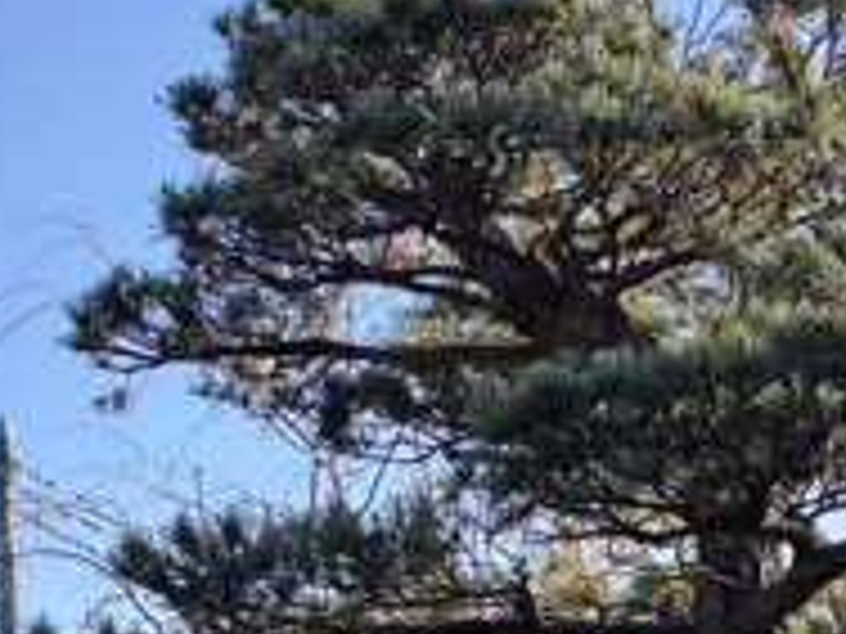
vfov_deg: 14.3
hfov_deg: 20.2
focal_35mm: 97
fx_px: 2371
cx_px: 500
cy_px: 942
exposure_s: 1/574
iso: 50
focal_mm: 5.96
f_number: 1.6
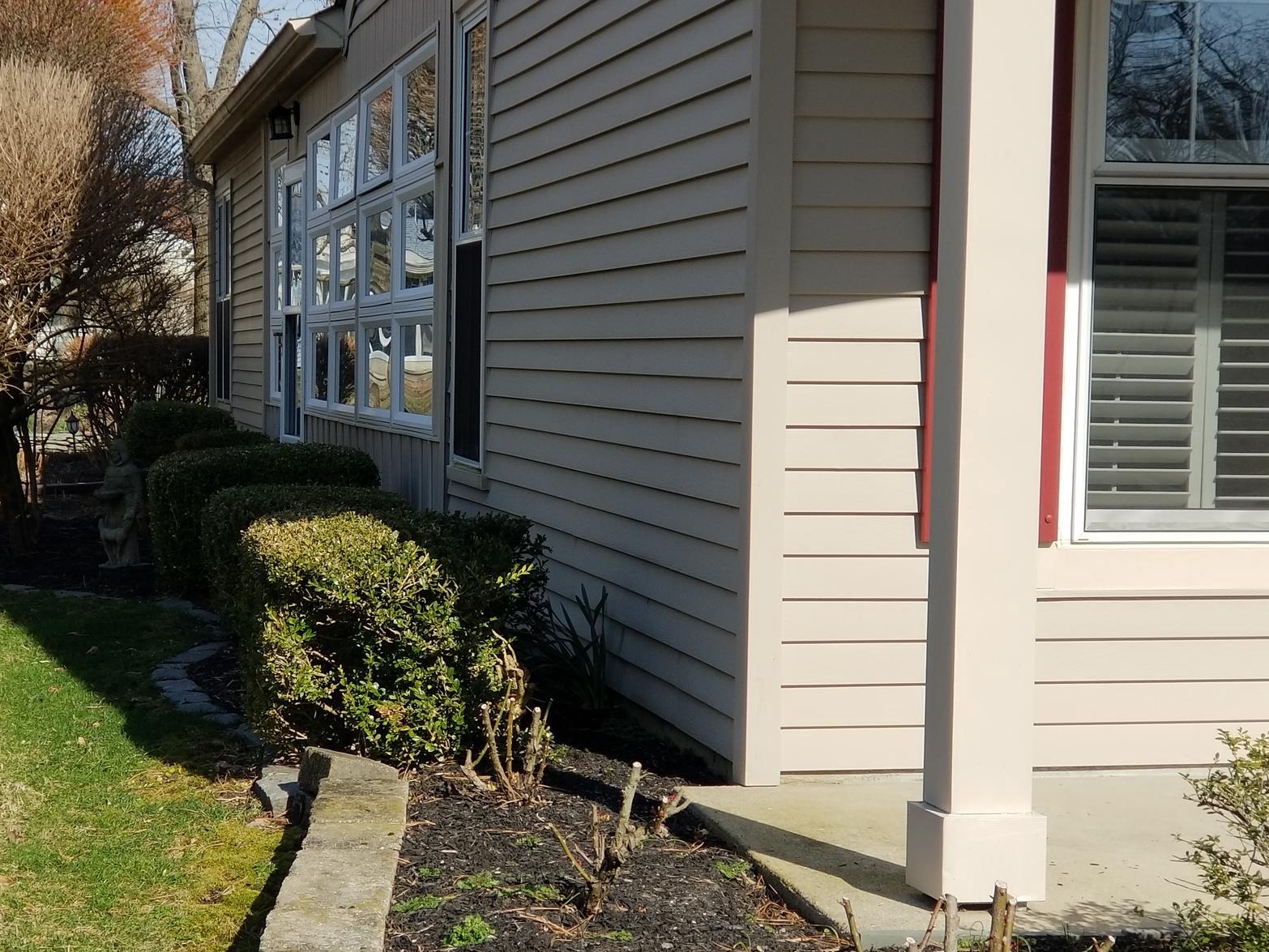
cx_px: 474
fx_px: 2493
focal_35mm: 68
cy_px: 559
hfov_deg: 28.5
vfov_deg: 21.6
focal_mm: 6
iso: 25
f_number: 2.4
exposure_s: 1/1041
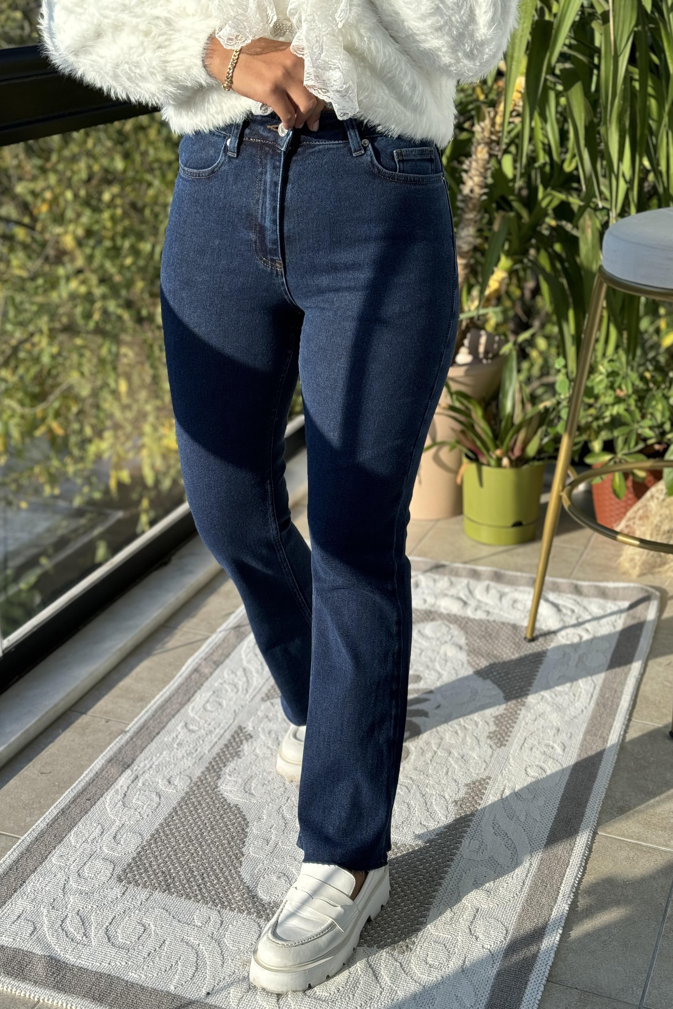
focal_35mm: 50
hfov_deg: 27.0
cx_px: 300
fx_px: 1402
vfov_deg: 39.6
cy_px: 504
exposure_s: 1/593
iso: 64
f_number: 1.78
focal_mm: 6.76
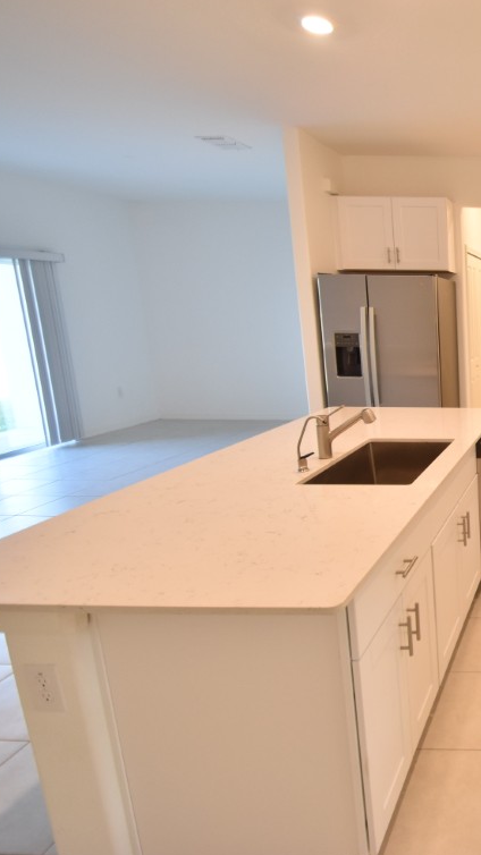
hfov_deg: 36.4
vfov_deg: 76.3
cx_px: 582
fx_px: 544
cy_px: 426
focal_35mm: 24
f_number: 3.5
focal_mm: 10
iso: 800
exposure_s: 1/90
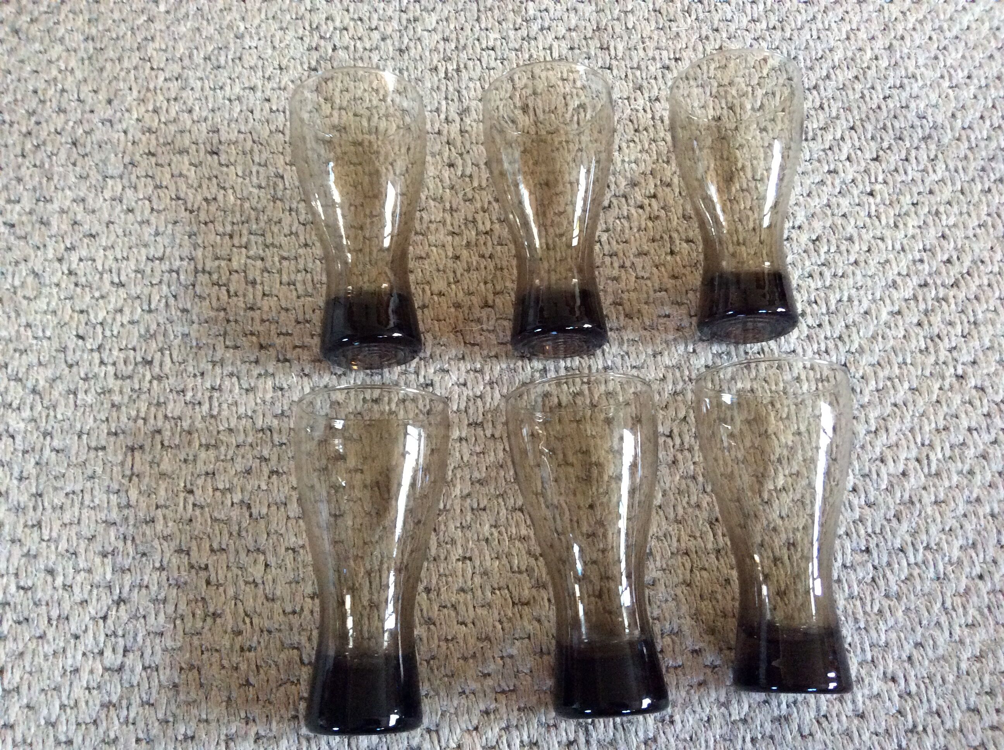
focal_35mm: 32
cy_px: 375
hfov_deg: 56.9
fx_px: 927
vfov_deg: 44.1
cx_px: 502
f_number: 2.4
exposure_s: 1/17
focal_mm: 3.3
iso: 320
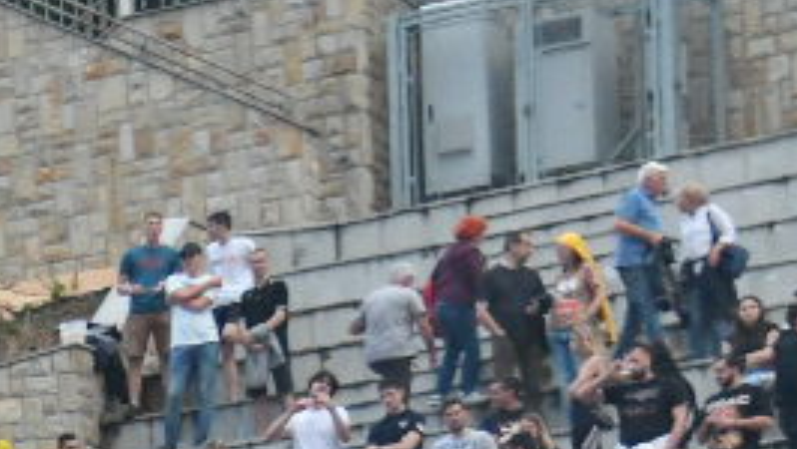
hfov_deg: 6.6
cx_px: -1273
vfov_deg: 3.9
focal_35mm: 306
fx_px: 6471
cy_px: 1242
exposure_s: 1/640
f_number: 4
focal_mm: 48
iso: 4000
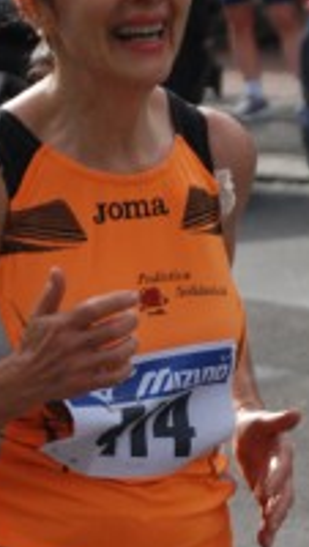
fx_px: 4791
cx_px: 157
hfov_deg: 3.7
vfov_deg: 6.5
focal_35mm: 330
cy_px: 520
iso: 1000
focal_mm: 70
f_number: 5.6
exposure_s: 1/1250
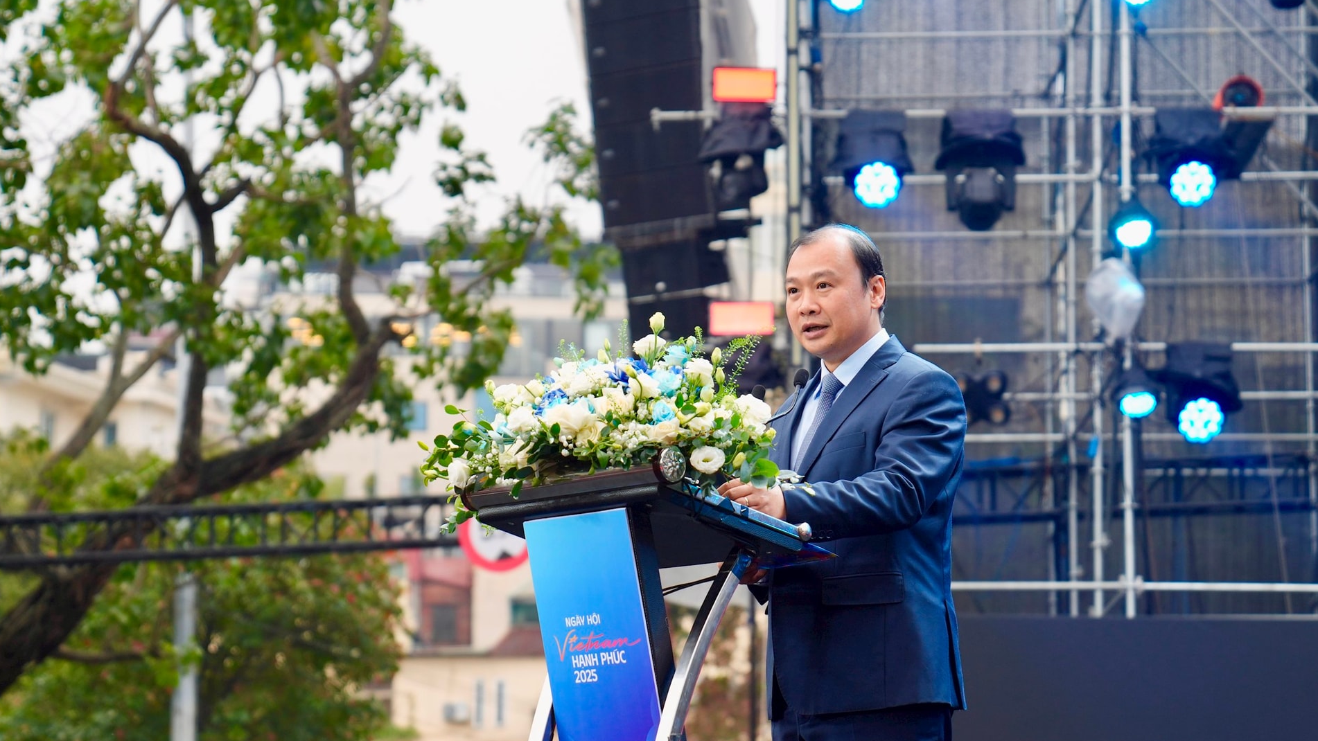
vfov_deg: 10.9
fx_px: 3879
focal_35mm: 111
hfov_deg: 19.3
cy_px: 391
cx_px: 660
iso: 250
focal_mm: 70
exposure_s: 1/200
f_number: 3.2
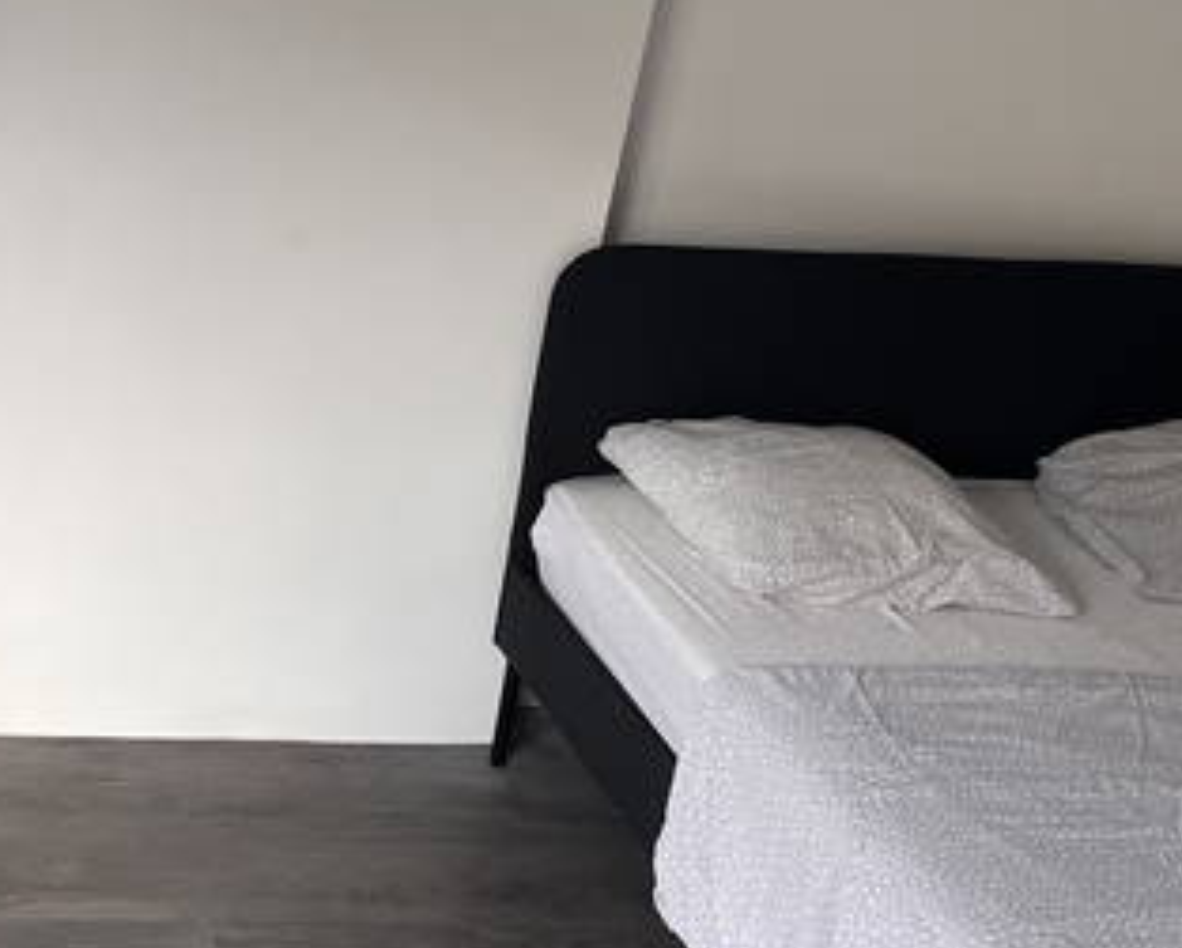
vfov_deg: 23.6
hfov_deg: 28.1
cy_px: 223
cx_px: 49
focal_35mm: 64
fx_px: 2241
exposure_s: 1/121
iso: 100
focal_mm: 5.1
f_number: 1.6
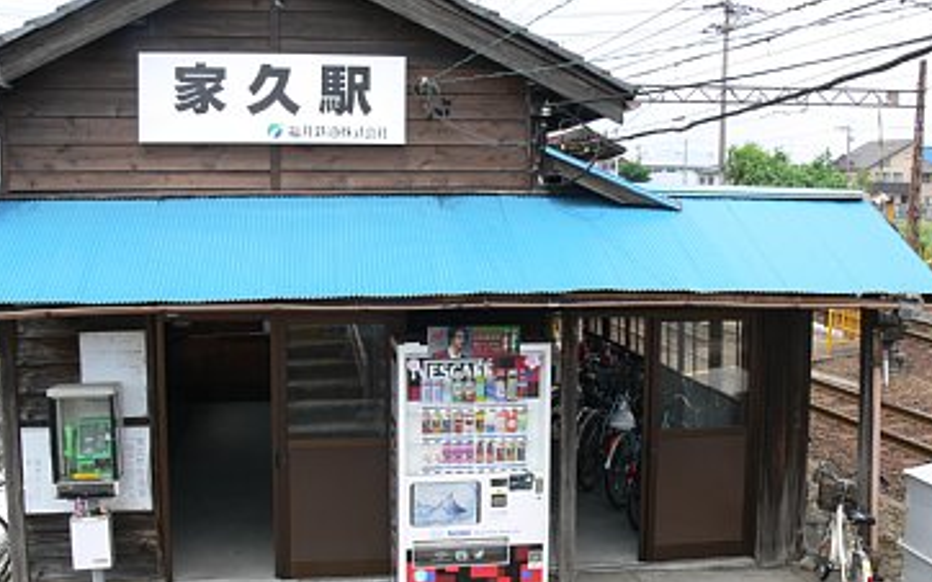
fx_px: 1041
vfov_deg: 31.2
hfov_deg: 48.2
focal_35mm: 41
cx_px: 456
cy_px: 299
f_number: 5.6
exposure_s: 1/125
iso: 80
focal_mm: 7.4
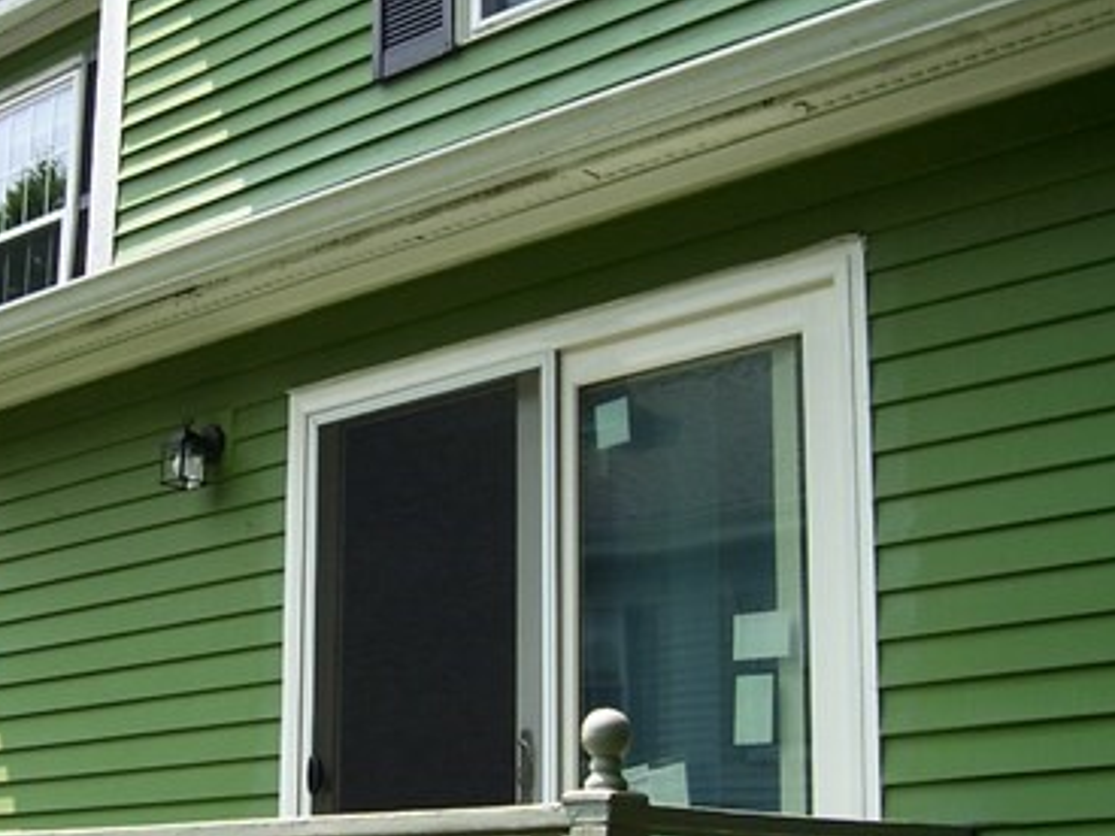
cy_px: 473
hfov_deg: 27.2
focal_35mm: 71
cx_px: 345
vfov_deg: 20.7
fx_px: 2287
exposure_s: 1/750
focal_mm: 5.6
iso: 80
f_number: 2.7
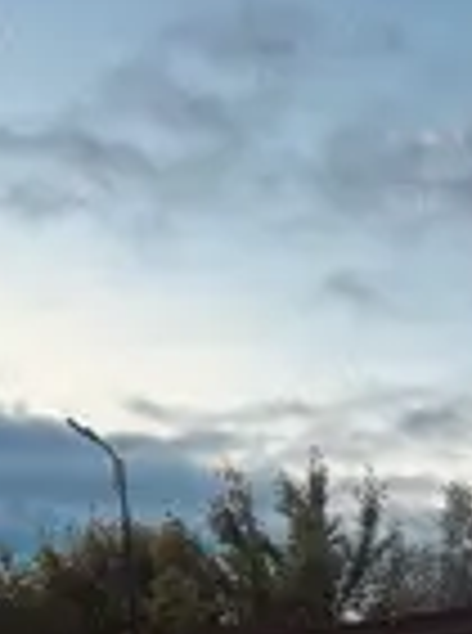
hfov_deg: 19.6
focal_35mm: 74
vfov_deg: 22.8
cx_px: 369
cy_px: 877
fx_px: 1352
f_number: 1.5
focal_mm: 5.7
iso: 50
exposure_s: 1/282
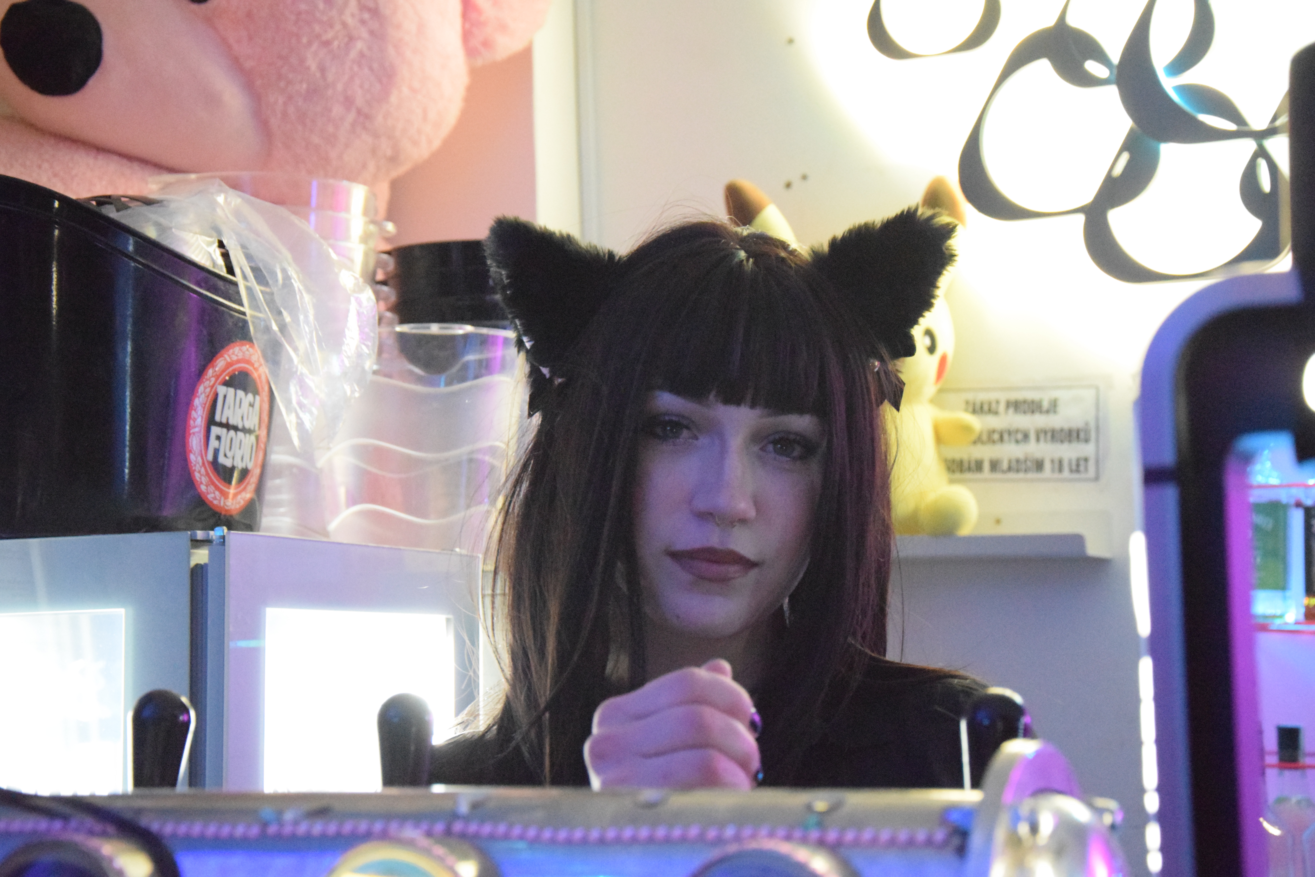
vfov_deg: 18.2
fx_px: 2739
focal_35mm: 75
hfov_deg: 27.0
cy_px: 438
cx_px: 658
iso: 12800
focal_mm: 50
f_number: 5
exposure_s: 1/60
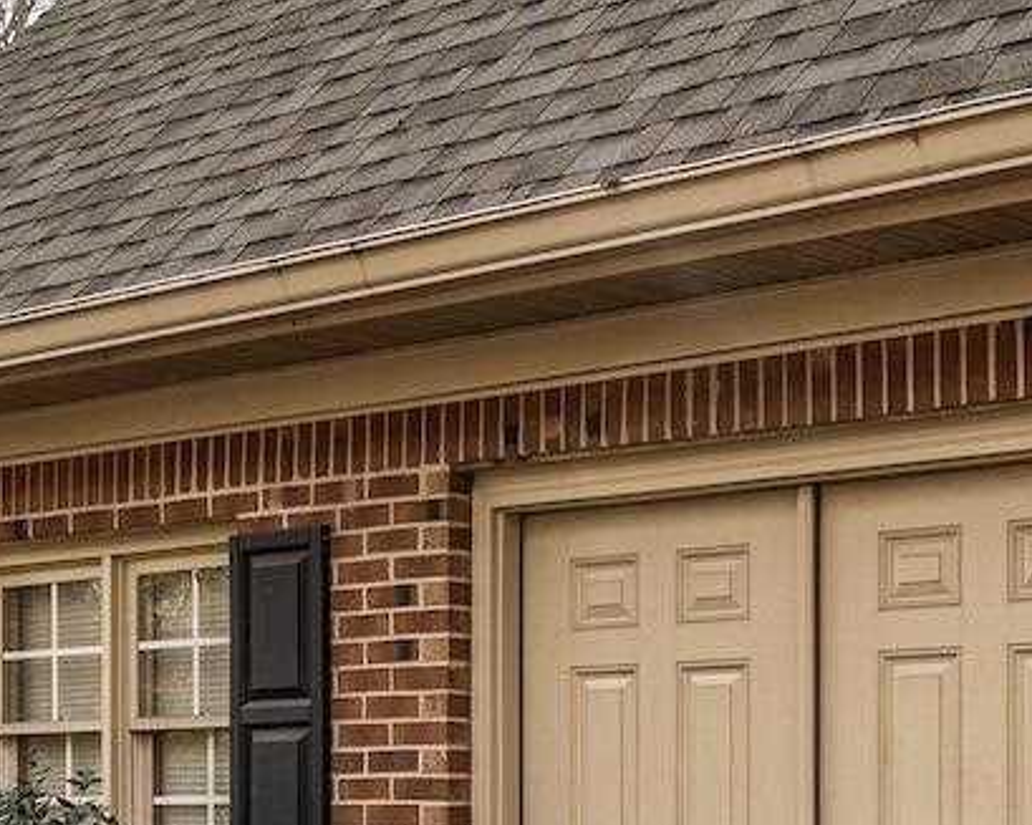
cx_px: 858
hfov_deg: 23.1
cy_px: 791
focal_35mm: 81
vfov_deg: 18.5
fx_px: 2480
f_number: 6.3
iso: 100
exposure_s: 1/100
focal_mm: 17.7
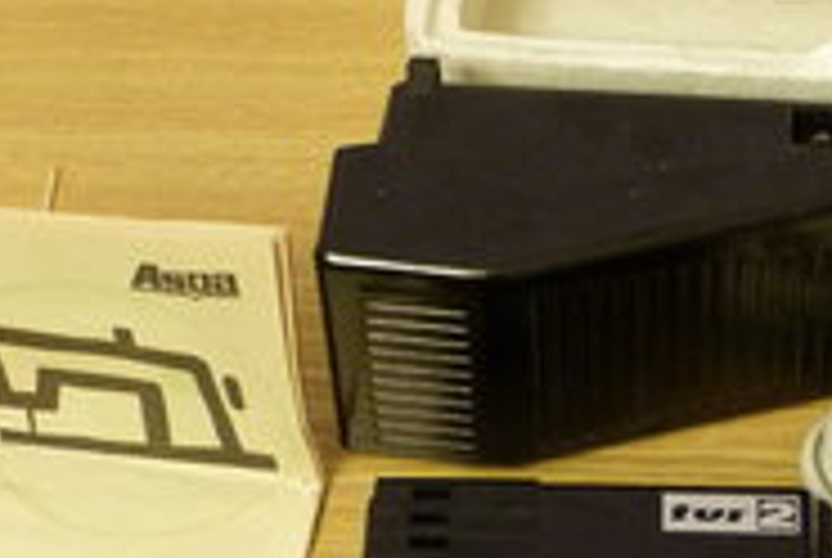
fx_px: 2755
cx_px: 738
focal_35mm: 119
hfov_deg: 17.0
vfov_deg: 11.5
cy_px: 378
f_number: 3.2
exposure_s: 1/10
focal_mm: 9.4
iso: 400
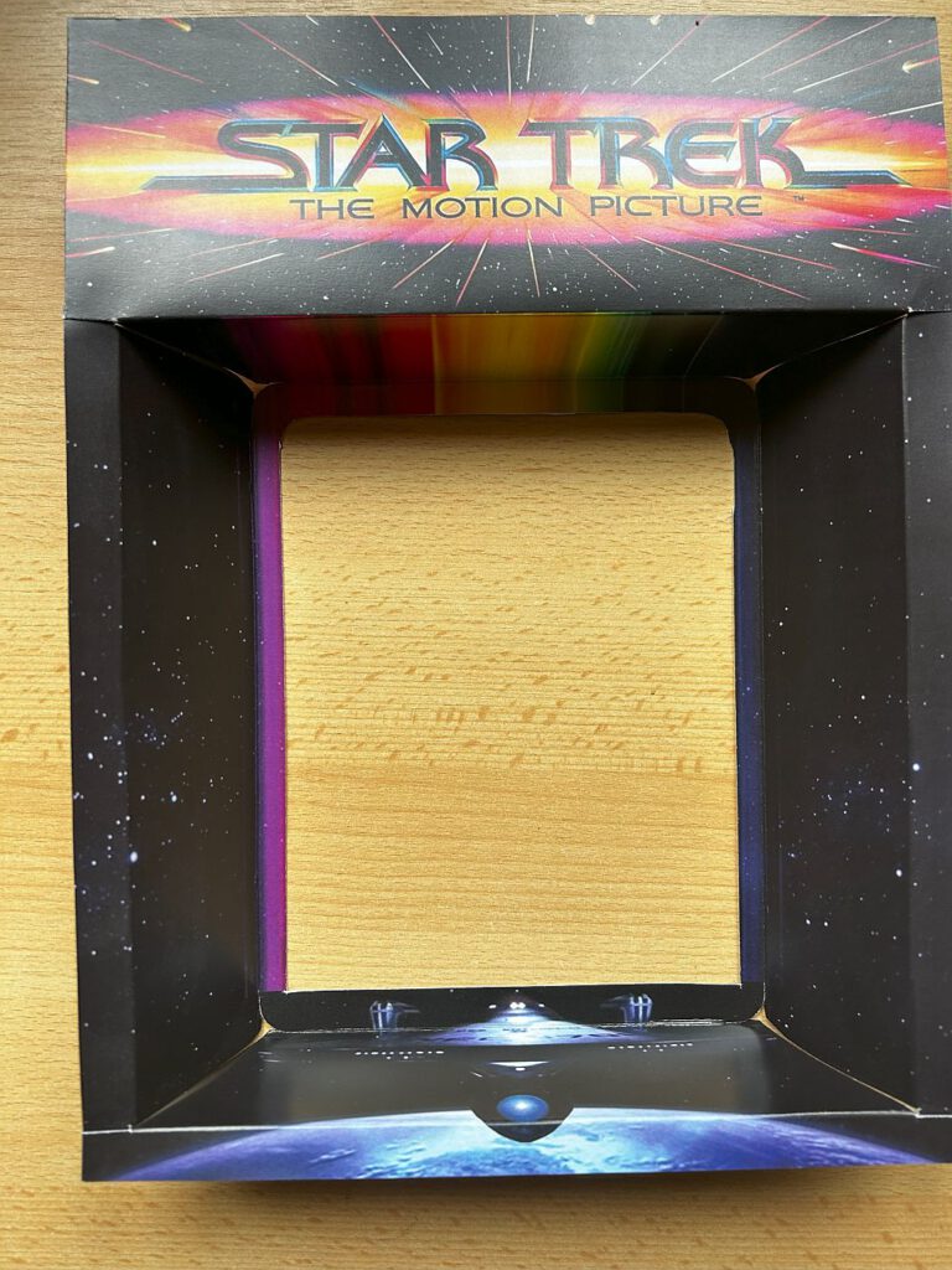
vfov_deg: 67.3
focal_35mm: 26
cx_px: 476
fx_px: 953
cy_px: 635
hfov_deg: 53.1
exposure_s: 1/121
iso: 64
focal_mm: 5.7
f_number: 1.5
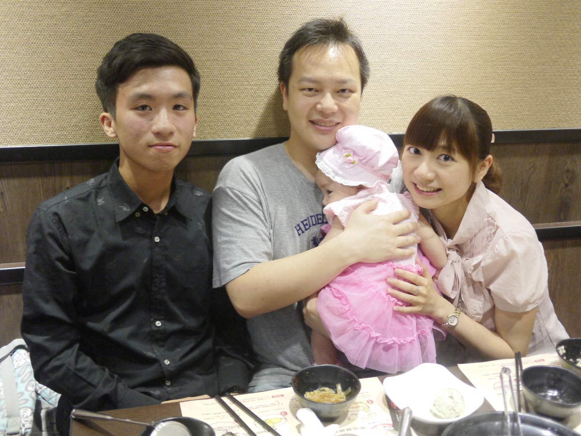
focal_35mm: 40
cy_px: 218
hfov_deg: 46.8
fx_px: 671
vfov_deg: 36.0
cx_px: 290
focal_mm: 20
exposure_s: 1/60
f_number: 1.7
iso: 640
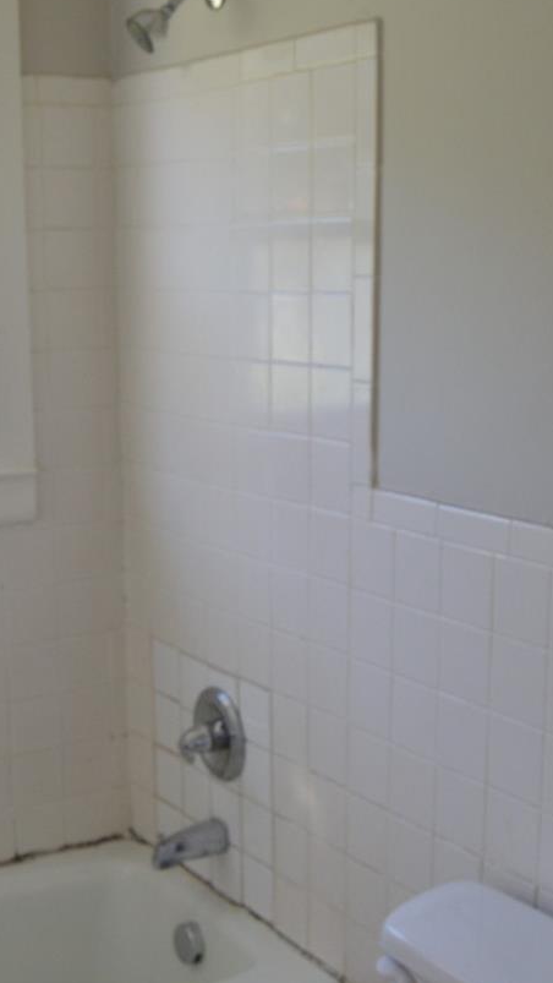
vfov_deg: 38.3
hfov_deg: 22.2
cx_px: 247
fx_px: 1407
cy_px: 608
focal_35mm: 54
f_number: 4.5
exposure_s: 1/80
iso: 400
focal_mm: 18
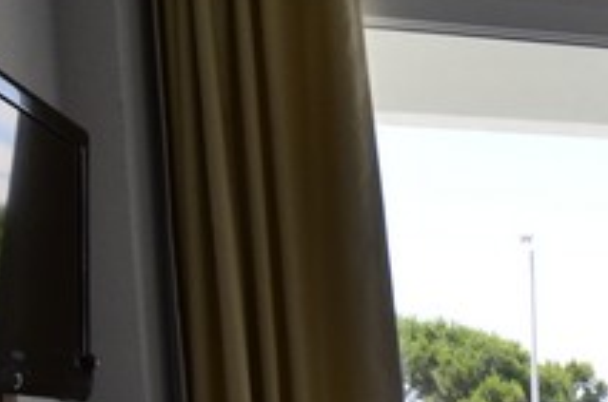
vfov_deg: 15.8
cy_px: 744
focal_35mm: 72
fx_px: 1213
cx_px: 791
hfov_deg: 24.5
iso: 400
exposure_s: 1/180
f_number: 9.5
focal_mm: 10
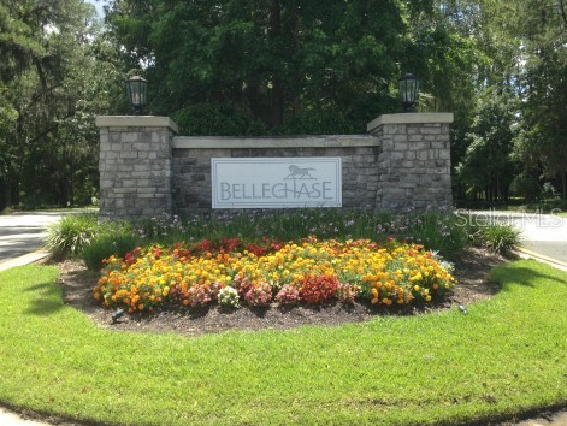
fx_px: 574
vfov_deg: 40.7
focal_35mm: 35
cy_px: 217
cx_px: 267
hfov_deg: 52.6
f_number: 2.4
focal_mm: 4.12
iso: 50
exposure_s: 1/570
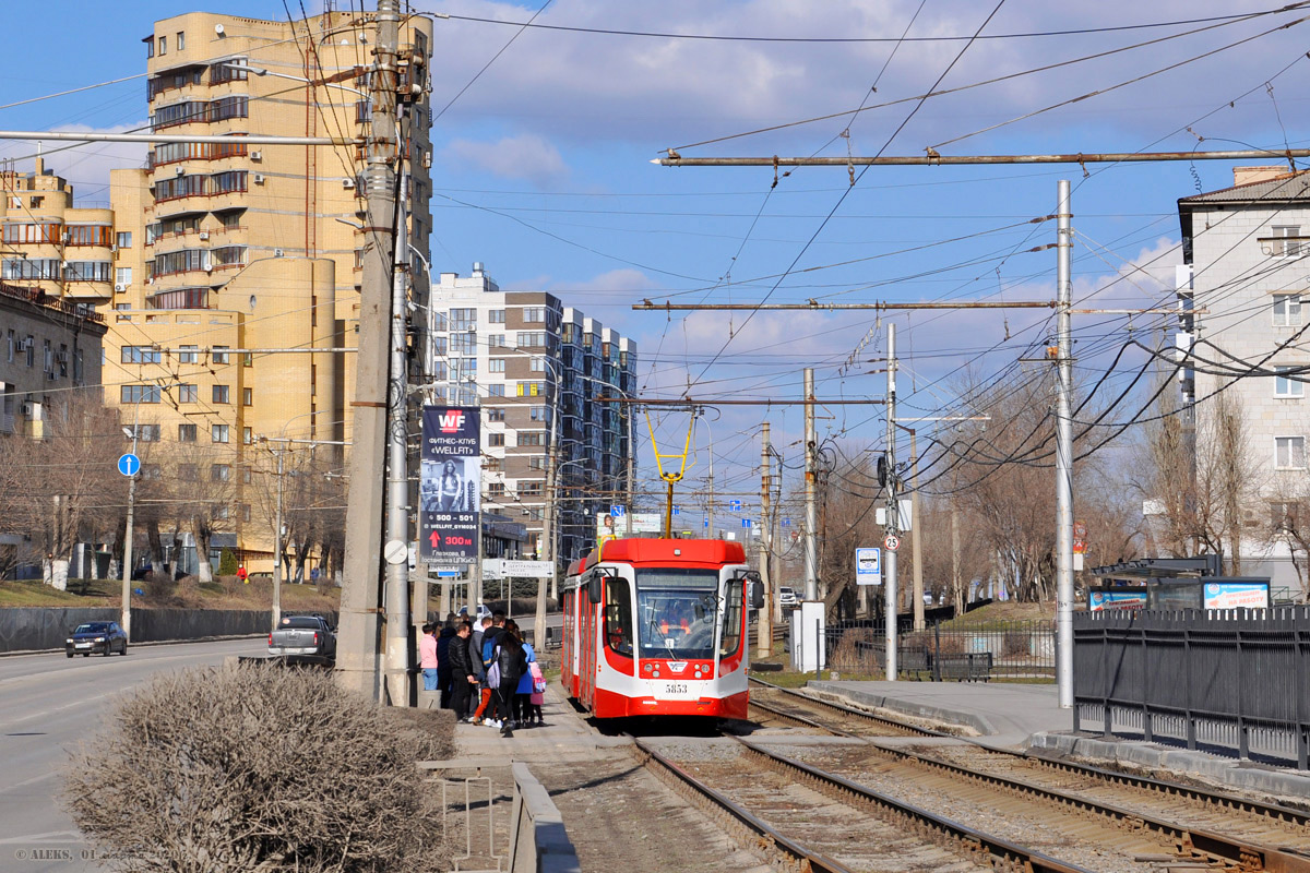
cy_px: 436
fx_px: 2838
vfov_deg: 17.5
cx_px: 655
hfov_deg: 26.0
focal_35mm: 78
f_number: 9
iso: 200
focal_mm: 52
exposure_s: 1/640
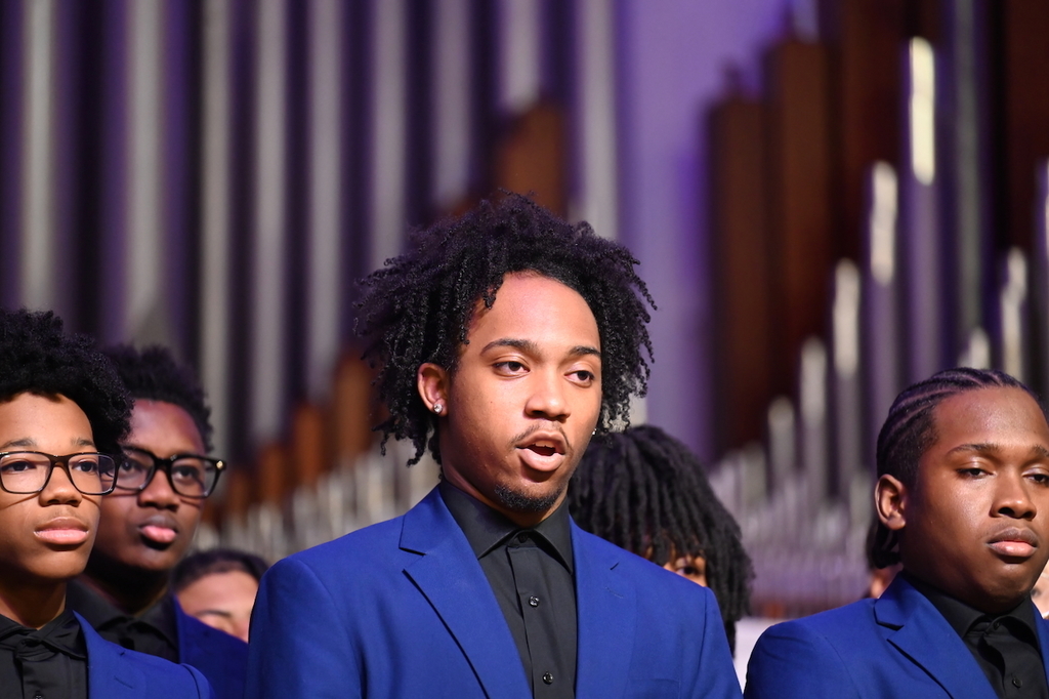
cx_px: 524
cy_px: 350
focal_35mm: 200
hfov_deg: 10.3
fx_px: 5826
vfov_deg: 6.9
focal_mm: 200
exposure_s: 1/125
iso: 4000
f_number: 2.8
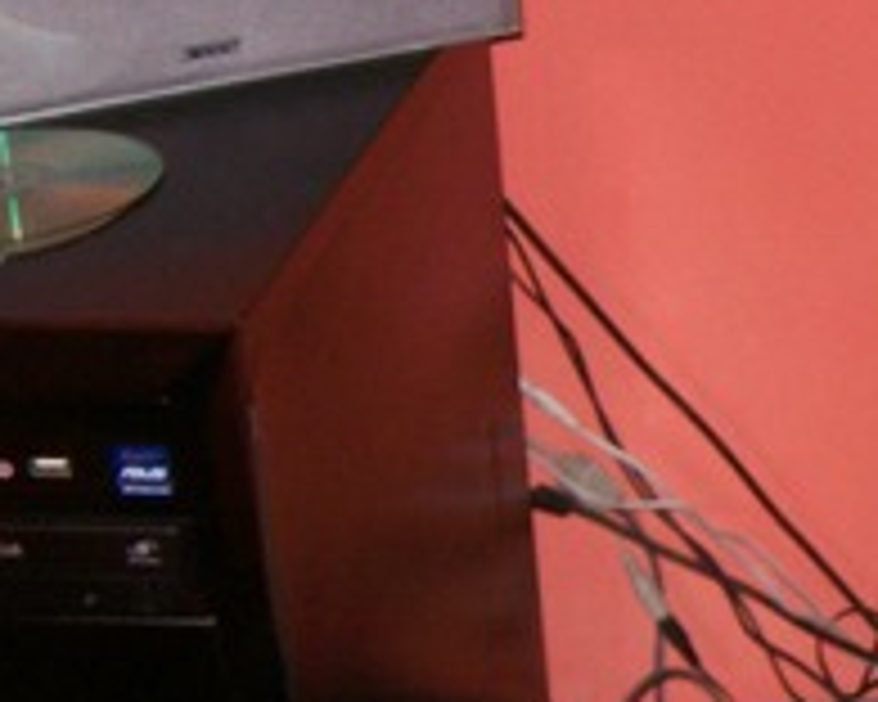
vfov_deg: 13.7
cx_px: 1063
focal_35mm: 112
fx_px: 2910
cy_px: 590
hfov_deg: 16.4
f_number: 2.8
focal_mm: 5.8
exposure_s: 1/64
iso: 140
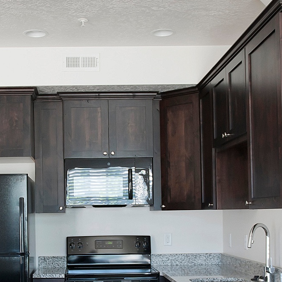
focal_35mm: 63
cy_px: 205
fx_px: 581
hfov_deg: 27.2
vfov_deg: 27.0
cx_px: 99
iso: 800
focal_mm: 24
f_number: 2.8
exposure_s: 1/125
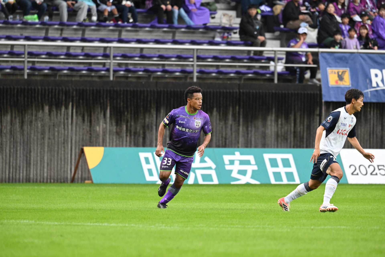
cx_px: 192
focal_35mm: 430
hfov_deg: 4.8
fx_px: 4598
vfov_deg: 3.2
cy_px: 128
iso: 5000
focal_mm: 430
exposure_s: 1/1250
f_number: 6
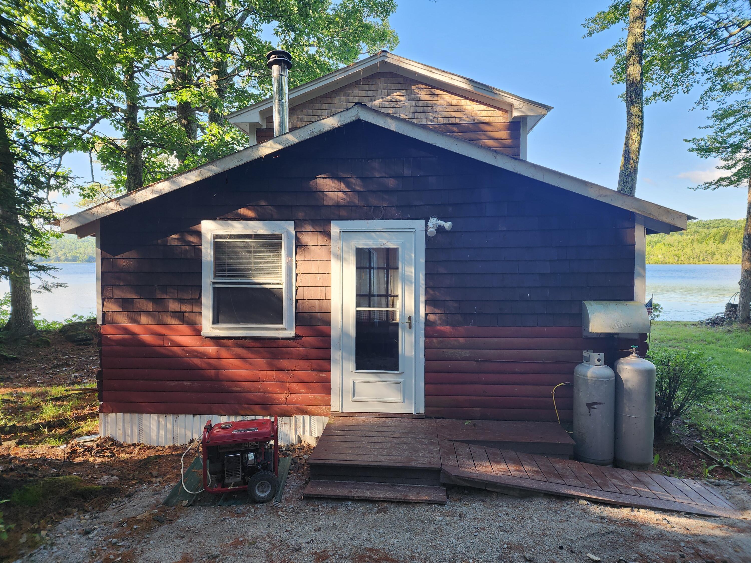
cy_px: 282
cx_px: 376
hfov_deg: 73.9
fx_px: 499
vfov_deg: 58.9
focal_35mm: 23
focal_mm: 6.4
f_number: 1.8
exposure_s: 1/180
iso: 50
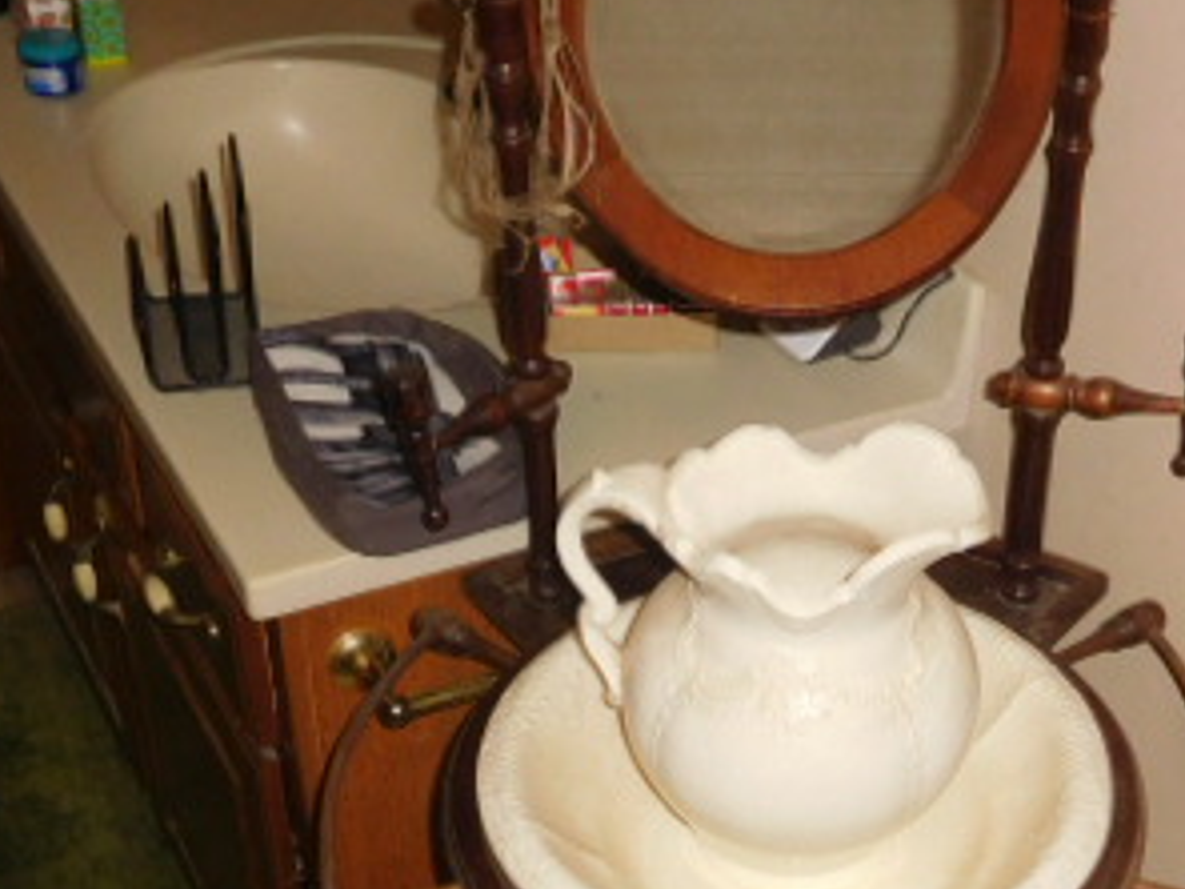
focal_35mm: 54
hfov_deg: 35.0
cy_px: 737
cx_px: 837
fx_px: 1849
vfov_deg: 26.4
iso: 200
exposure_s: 1/30
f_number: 3.4
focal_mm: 4.5
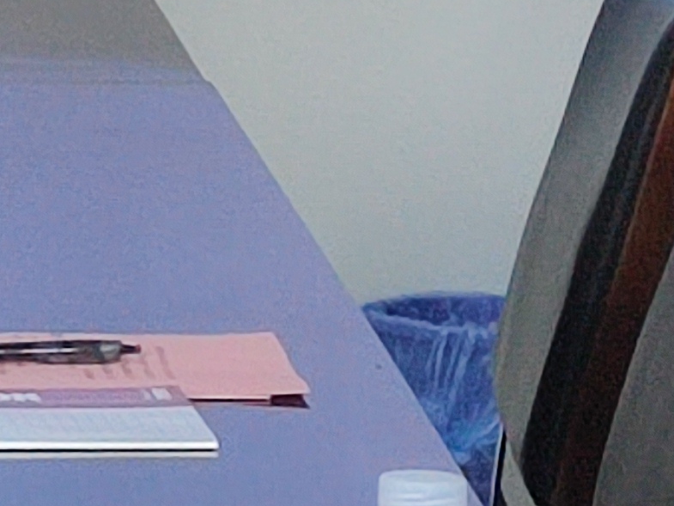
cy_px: -1001
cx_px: -1126
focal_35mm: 413
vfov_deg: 3.5
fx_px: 8043
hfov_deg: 4.6
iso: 89
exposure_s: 1/100
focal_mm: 6.72
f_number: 1.69
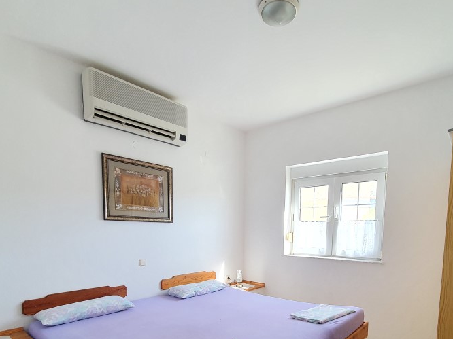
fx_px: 262
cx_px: 248
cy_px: 259
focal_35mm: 20
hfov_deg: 81.5
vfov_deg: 61.8
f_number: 2.2
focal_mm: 1.8
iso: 100
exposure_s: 1/60
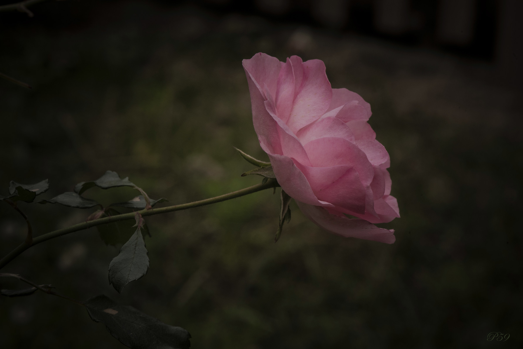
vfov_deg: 13.1
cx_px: 262
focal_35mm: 105
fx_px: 1526
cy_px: 174
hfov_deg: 19.4
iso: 800
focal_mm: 105
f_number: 20
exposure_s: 1/250
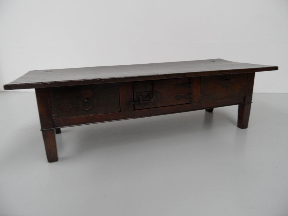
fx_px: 200
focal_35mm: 24
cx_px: 144
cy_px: 108
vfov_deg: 56.8
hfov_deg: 71.6
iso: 120
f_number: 3.2
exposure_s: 1/30
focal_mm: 3.9
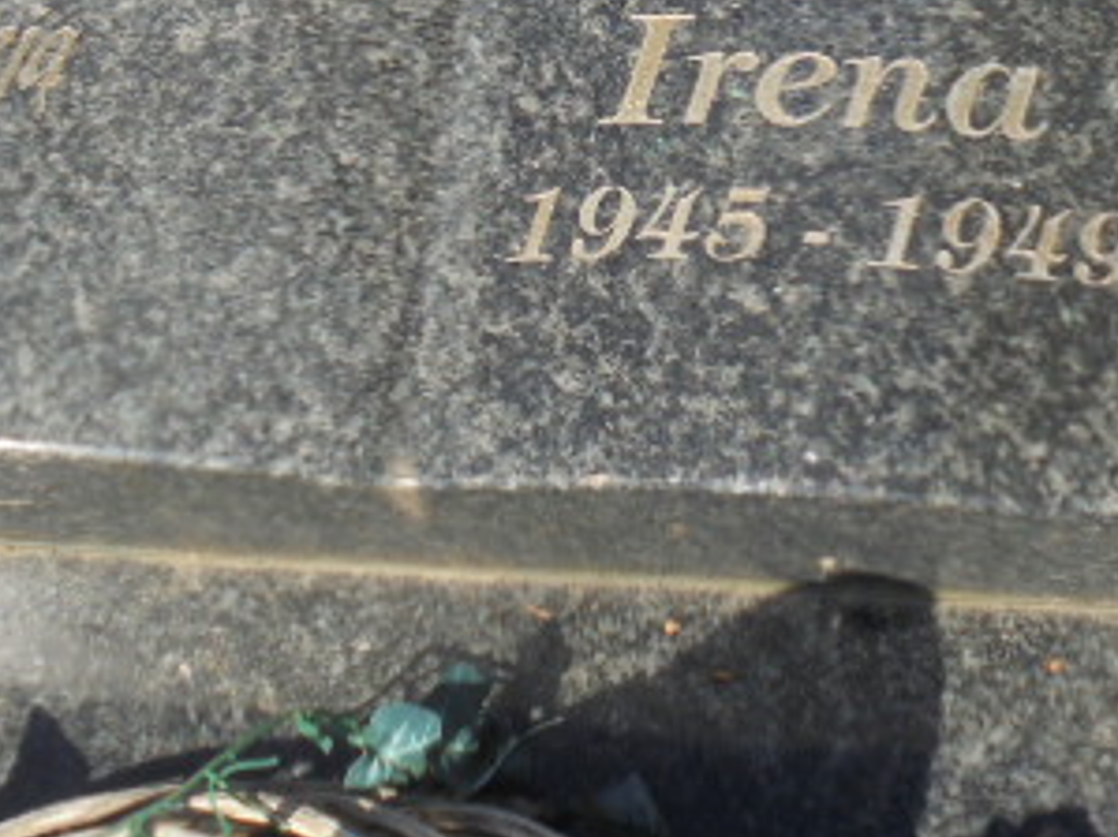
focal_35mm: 92
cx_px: 598
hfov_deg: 21.3
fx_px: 2970
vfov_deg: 15.7
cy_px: -22
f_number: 4.5
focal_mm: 7.8
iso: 100
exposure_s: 1/500
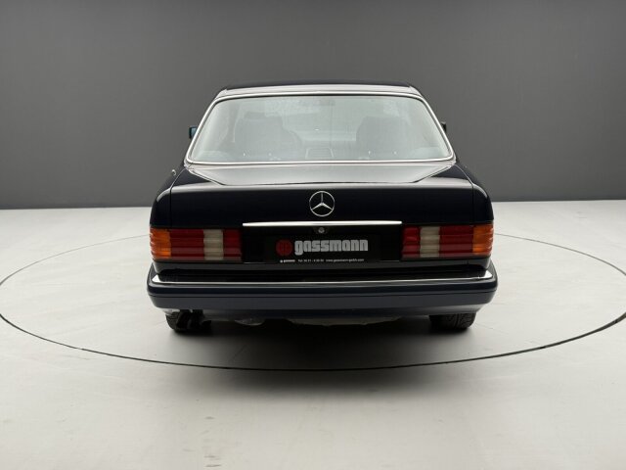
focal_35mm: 48
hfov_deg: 39.7
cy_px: 235
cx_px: 313
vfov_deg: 30.3
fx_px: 868
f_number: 1.78
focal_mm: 6.76
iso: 64
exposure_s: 1/49
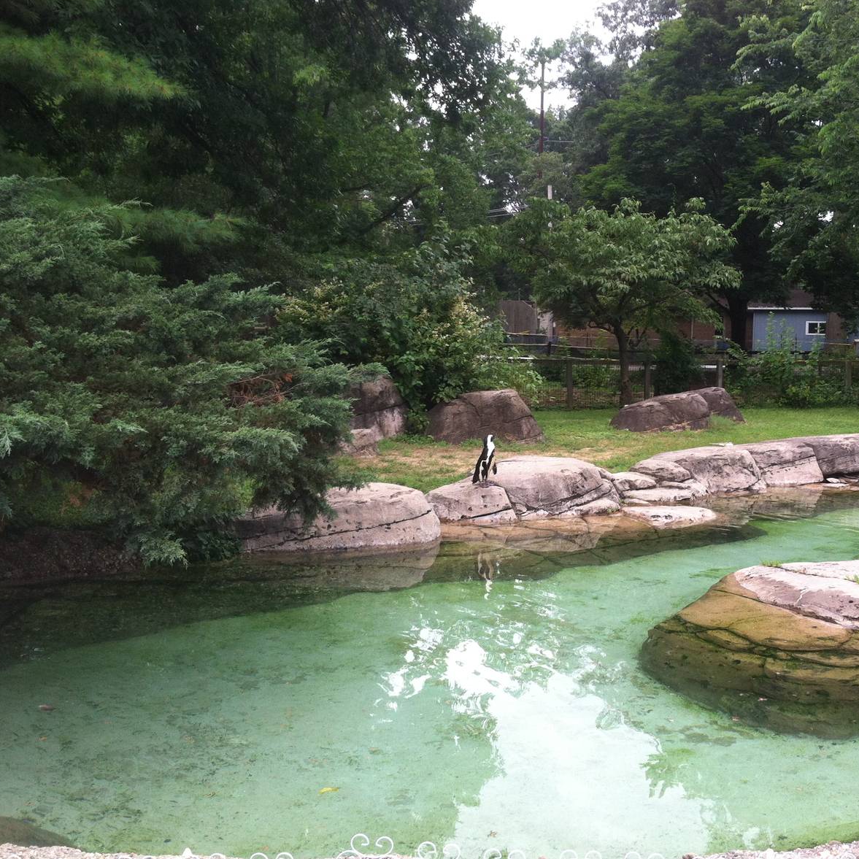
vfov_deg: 40.0
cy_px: 424
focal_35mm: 42
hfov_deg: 39.9
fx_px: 1179
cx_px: 514
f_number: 2.8
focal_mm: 3.85
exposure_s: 1/250
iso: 80
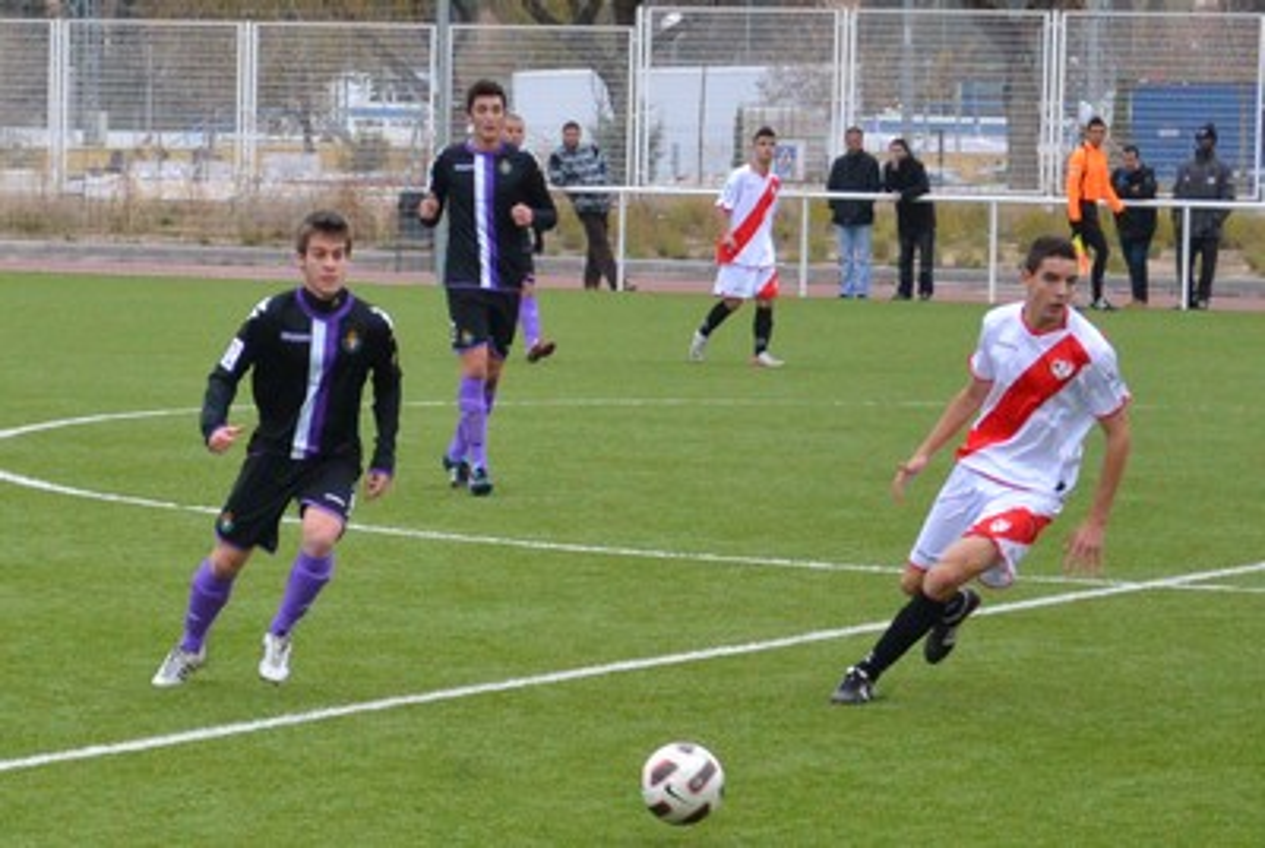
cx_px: 632
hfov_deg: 24.6
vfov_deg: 16.6
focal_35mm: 82
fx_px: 2903
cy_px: 424
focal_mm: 55
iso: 1400
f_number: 5.6
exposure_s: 1/500
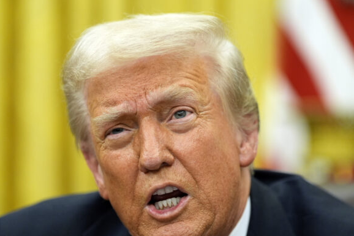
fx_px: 2163
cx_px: 176
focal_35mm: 220
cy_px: 123
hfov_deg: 9.4
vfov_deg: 6.2
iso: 2000
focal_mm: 188
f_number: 2.8
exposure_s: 1/400
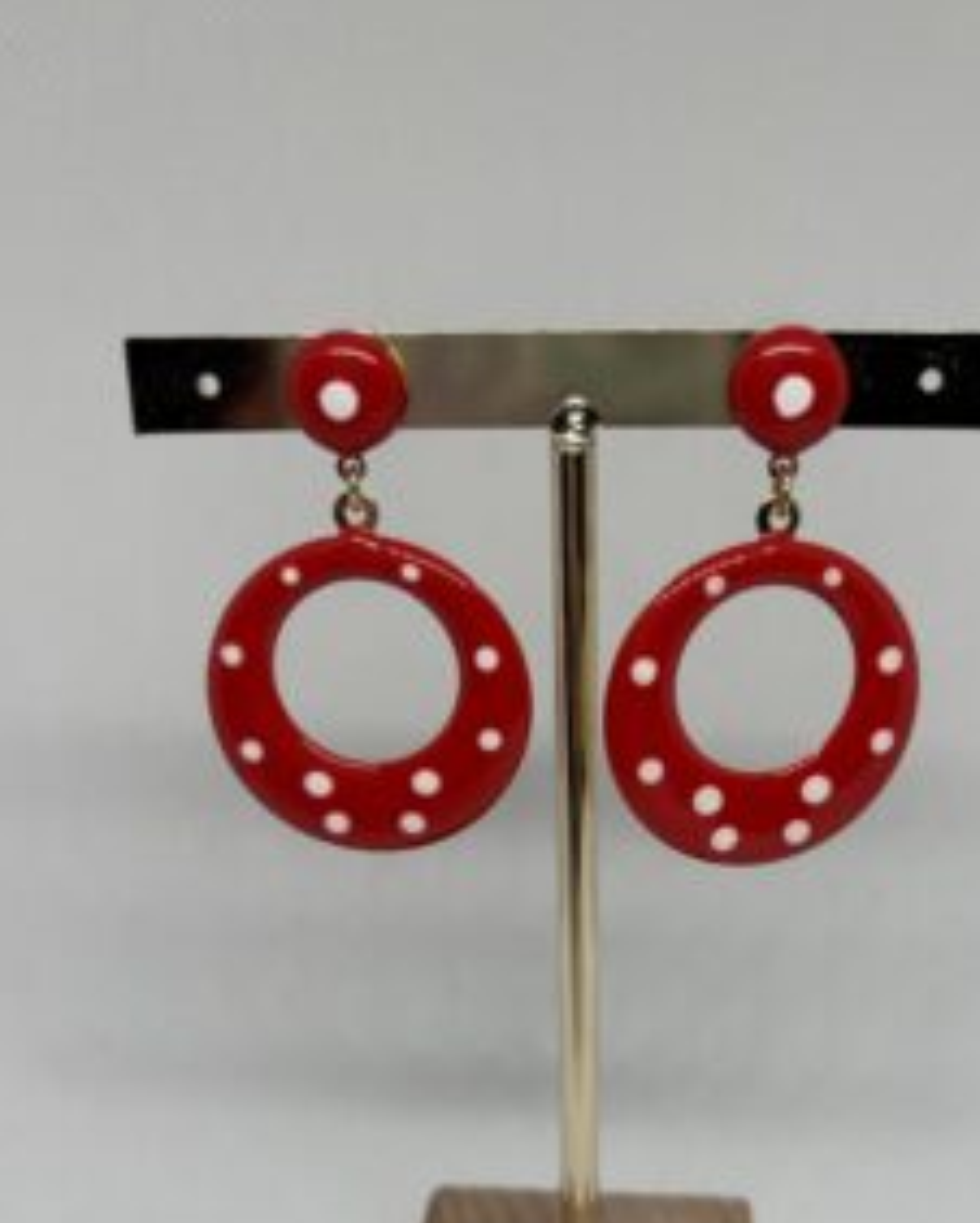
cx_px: 572
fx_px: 1304
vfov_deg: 49.0
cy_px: 854
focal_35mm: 36
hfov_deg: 41.1
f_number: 1.6
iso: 40
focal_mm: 5.96
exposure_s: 1/236
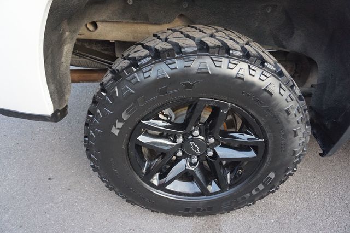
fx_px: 233
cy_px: 116
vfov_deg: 53.1
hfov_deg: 73.8
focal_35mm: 24
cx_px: 175
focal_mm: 16
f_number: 4
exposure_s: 1/160
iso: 1000
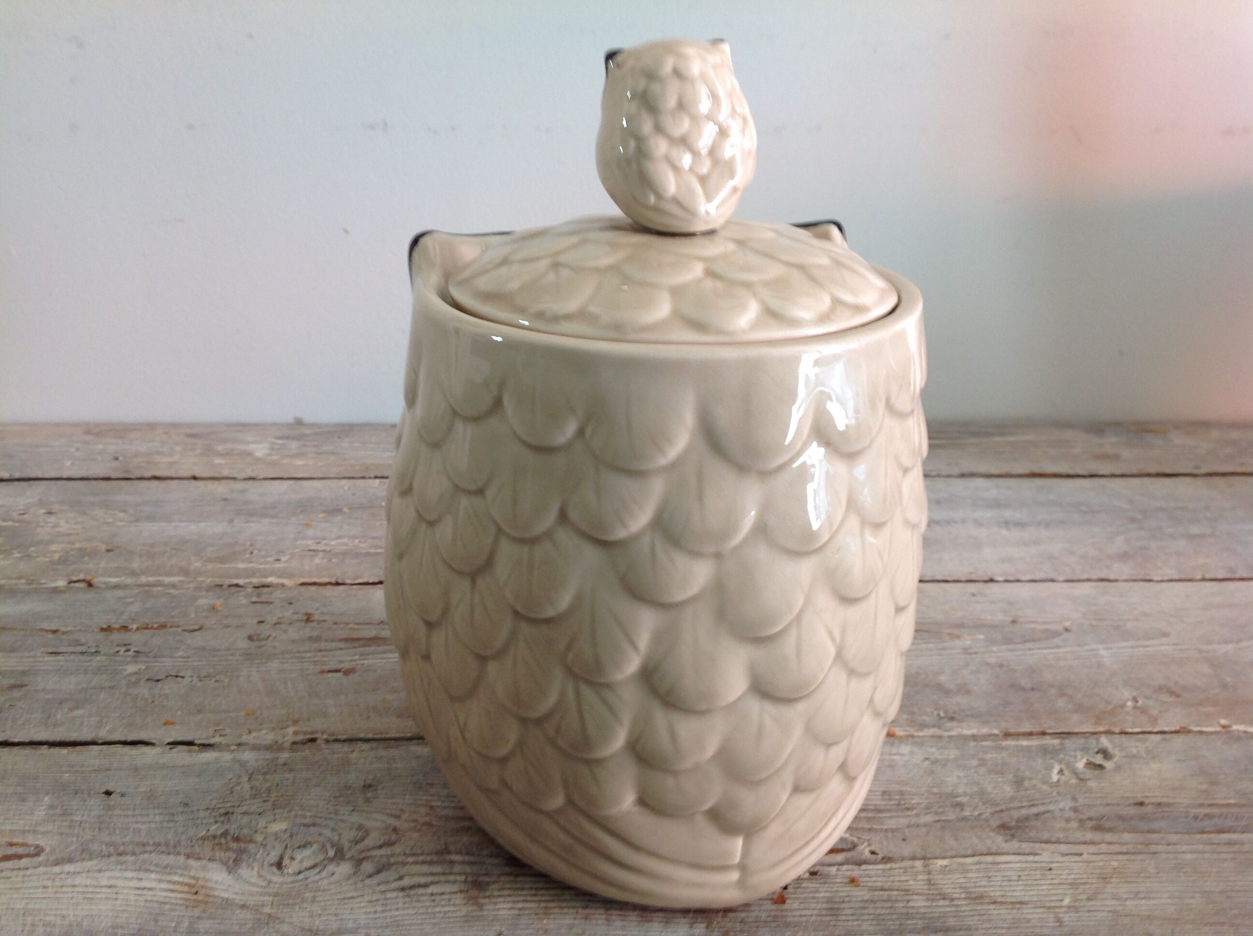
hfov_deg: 52.7
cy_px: 468
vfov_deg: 40.6
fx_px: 1265
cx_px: 626
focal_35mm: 35
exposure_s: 1/15
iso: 50
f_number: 2.4
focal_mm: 4.28
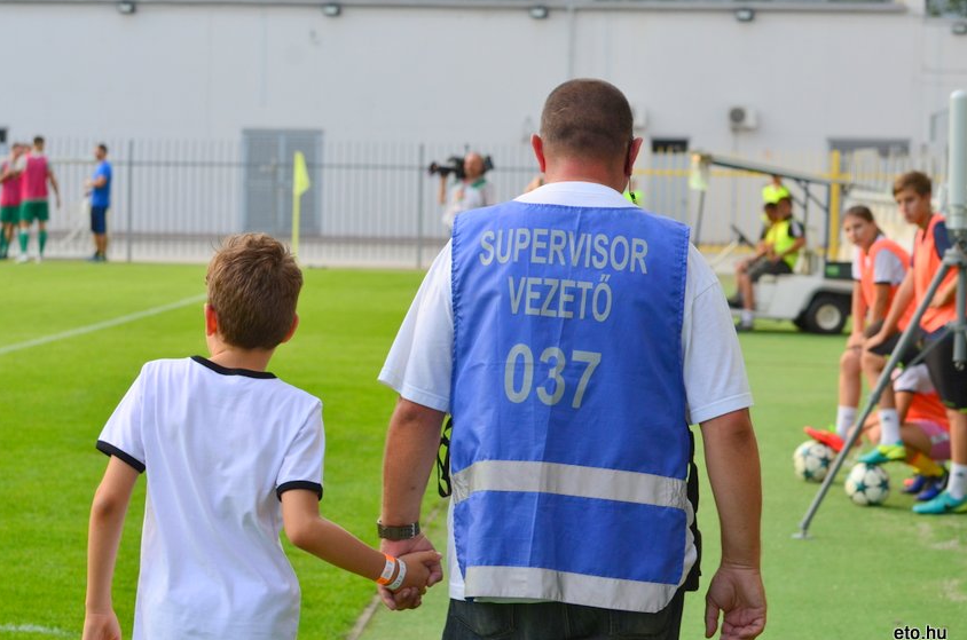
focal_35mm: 112
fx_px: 3002
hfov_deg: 18.3
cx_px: 457
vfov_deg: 12.2
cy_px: 323
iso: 640
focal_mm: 70
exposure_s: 1/500
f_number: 5.6
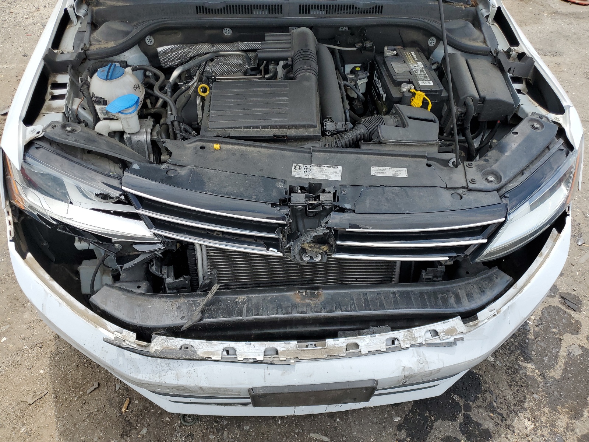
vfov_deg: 53.1
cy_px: 221
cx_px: 294
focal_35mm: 26
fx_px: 442
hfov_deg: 67.3
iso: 50
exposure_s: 1/1667
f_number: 1.5
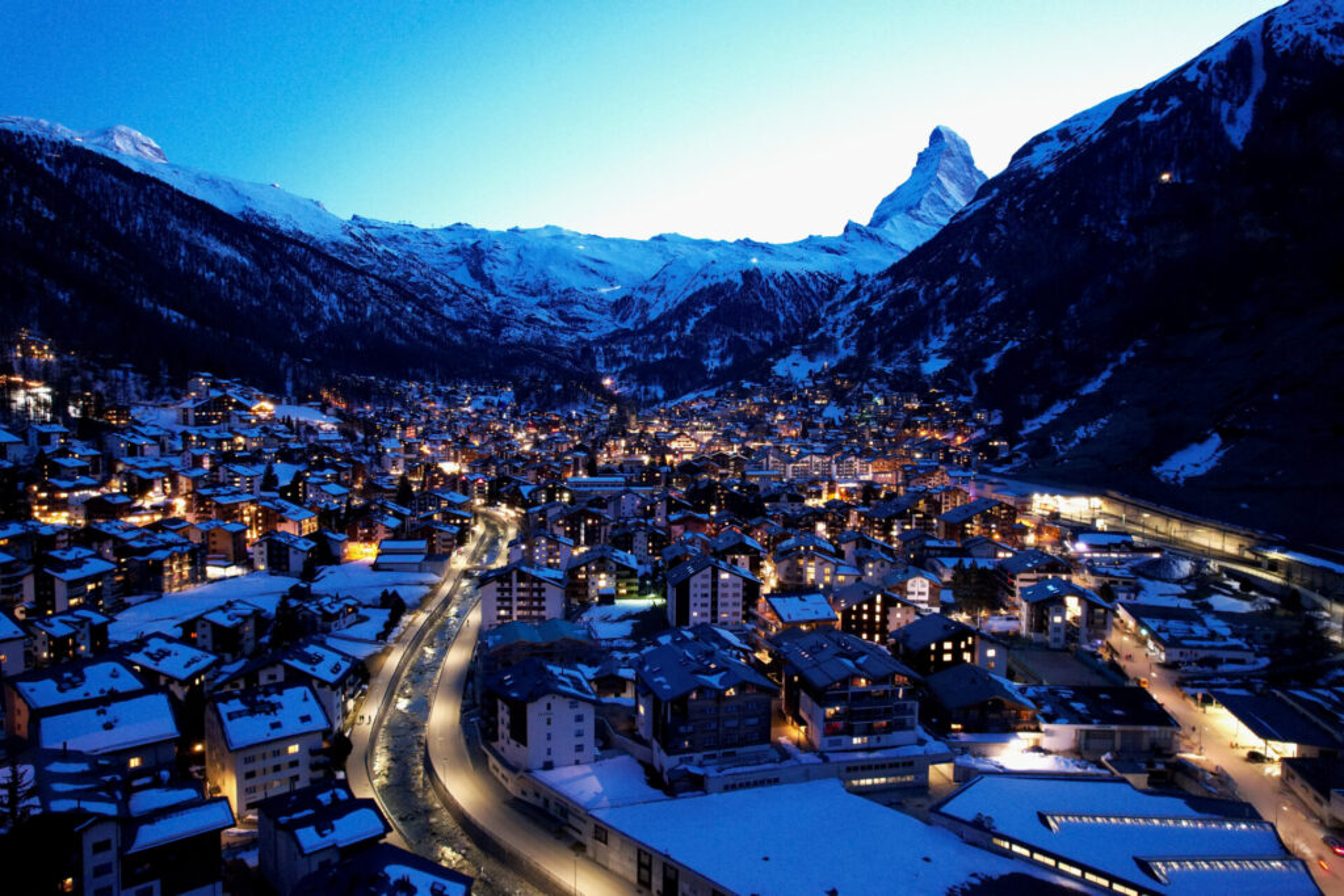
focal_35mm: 22
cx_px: 672
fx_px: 821
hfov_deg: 78.6
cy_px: 448
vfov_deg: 57.2
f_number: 2.8
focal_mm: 8.4
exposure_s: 1/3.33
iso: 1550
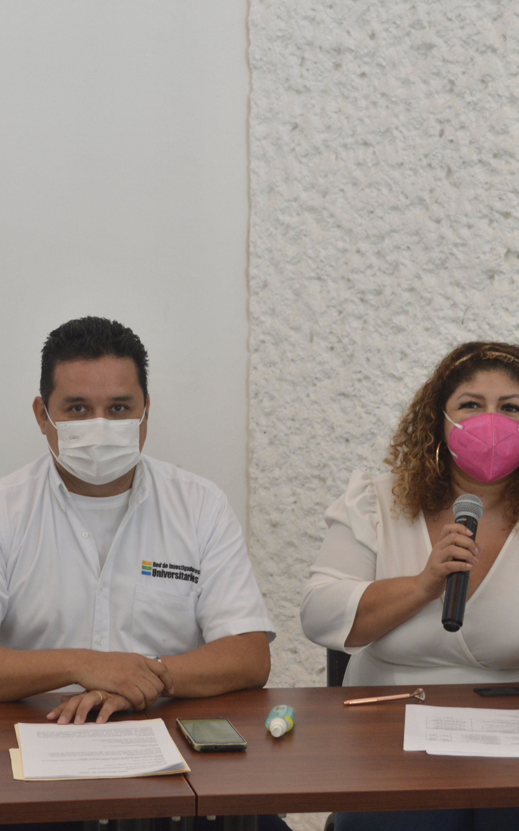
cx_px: 102
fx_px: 1766
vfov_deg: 26.5
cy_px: 401
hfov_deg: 16.6
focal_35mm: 78
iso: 560
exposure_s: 1/60
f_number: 5.6
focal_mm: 32
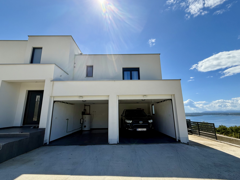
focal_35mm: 16
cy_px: 91
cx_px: 122
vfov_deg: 78.1
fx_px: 111
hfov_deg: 94.5
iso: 50
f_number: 2.2
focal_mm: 2.22
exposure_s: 1/2165
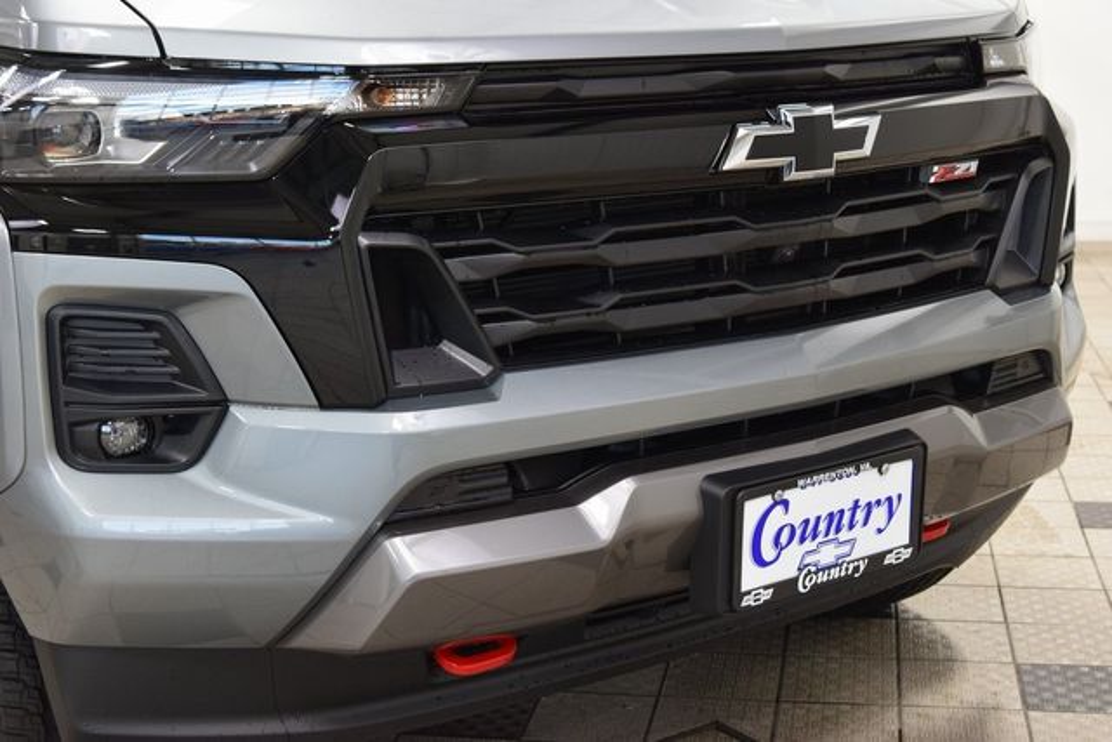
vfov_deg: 25.1
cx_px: 556
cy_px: 371
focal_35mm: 54
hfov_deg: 36.9
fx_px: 1668
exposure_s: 1/15
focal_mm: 36
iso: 800
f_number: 6.3
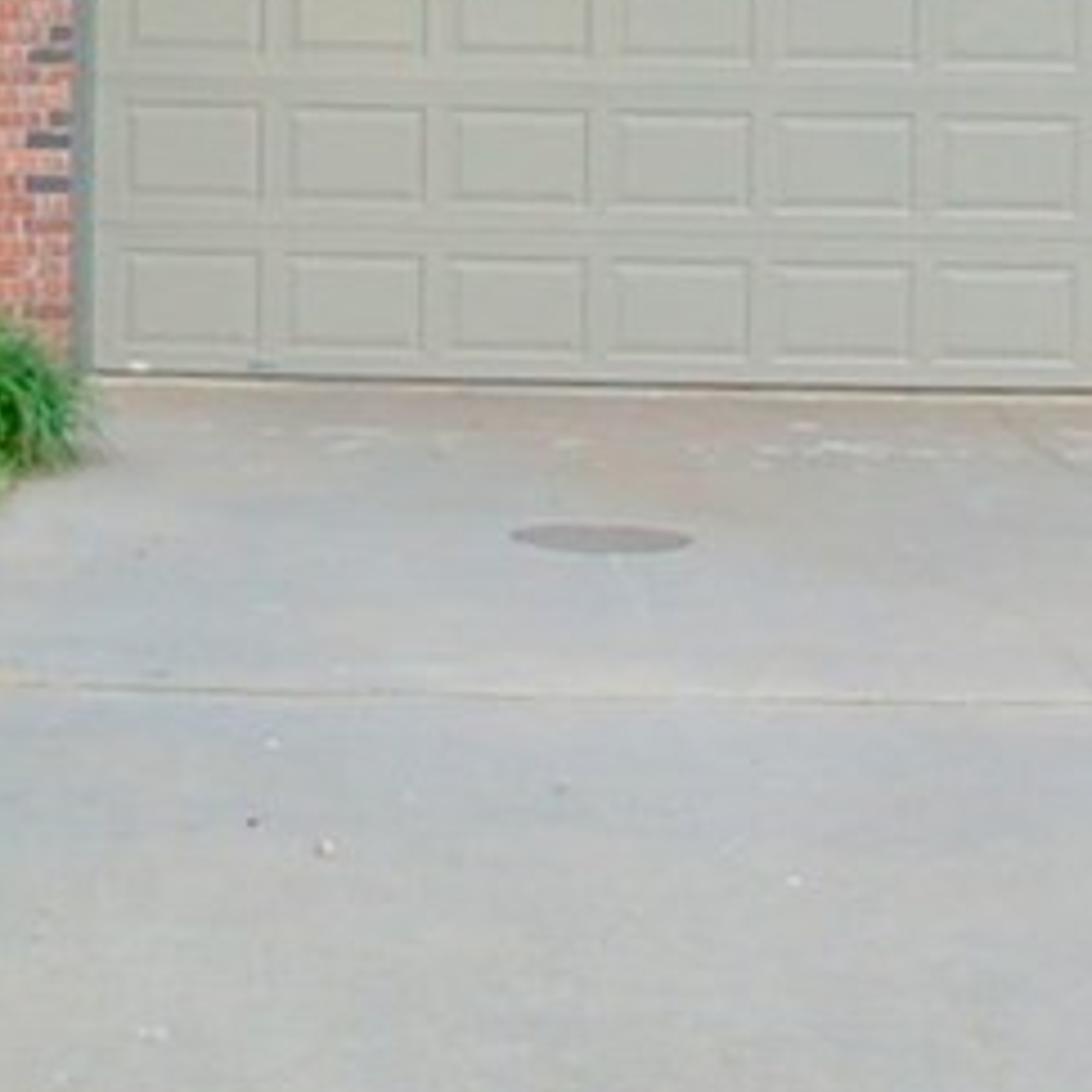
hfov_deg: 14.9
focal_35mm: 114
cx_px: -115
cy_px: -243
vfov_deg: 14.7
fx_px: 4069
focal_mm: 20
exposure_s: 1/500
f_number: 5
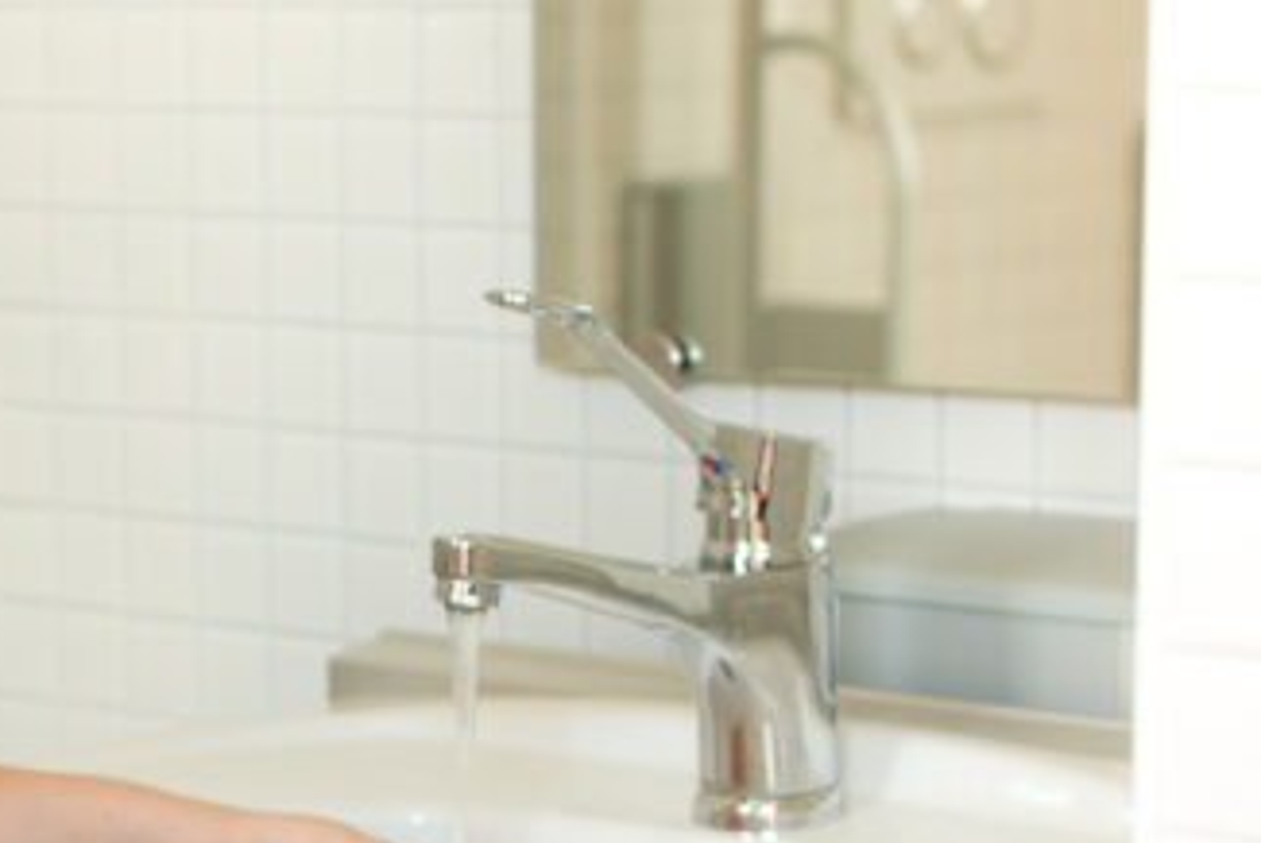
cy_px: 884
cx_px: -151
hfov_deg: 12.8
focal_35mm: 157
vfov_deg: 8.7
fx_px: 5504
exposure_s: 1/100
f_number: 3.2
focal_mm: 50
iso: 400
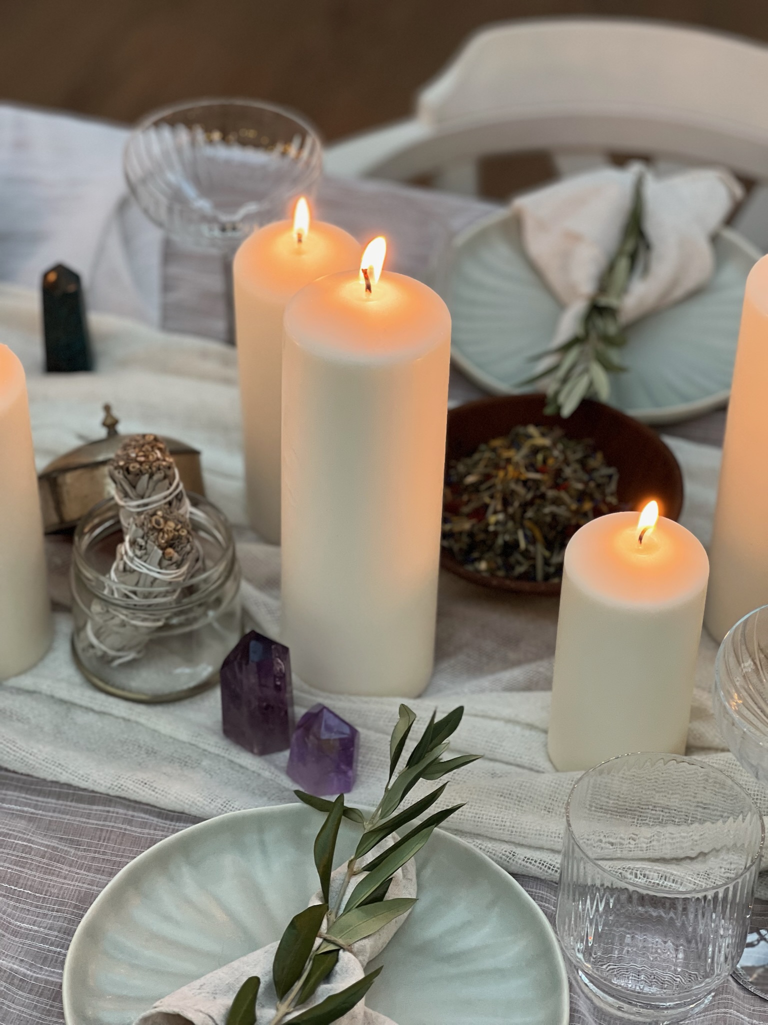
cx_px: 384
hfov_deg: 19.1
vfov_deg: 25.3
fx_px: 2278
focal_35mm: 77
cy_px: 512
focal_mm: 9
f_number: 2.8
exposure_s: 1/40
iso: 250
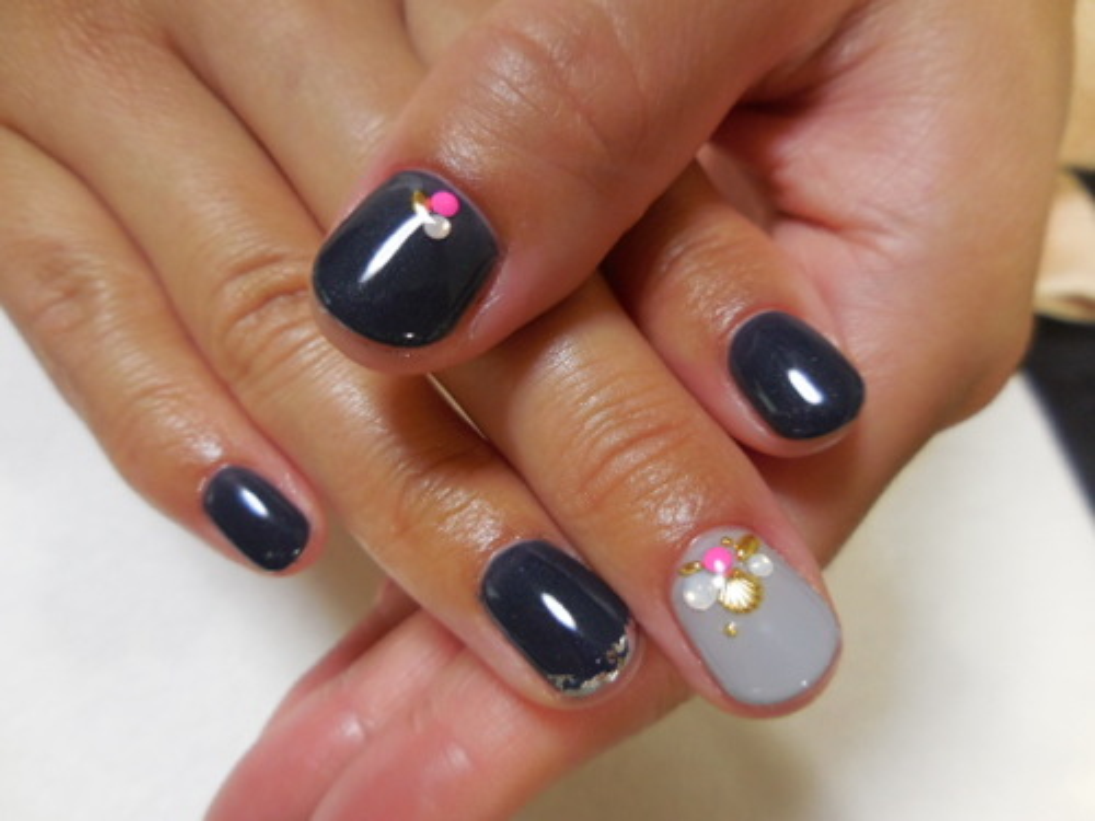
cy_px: 410
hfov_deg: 69.4
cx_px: 548
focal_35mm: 25
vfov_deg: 54.9
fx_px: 791
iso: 220
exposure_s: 1/30
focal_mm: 4.5
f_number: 3.3
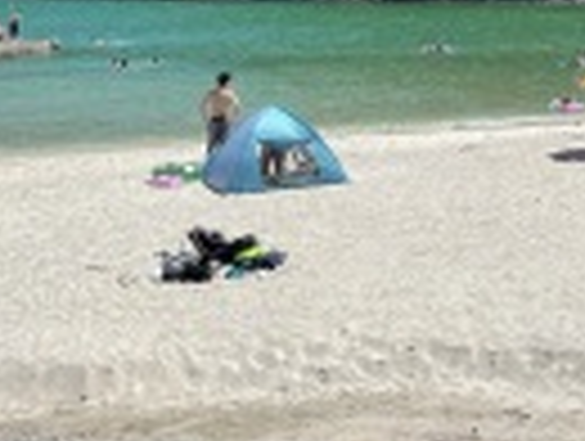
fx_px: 1354
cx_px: 576
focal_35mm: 80
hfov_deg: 23.4
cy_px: -140
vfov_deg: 17.3
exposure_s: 1/3509
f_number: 1.6
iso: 32
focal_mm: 4.2
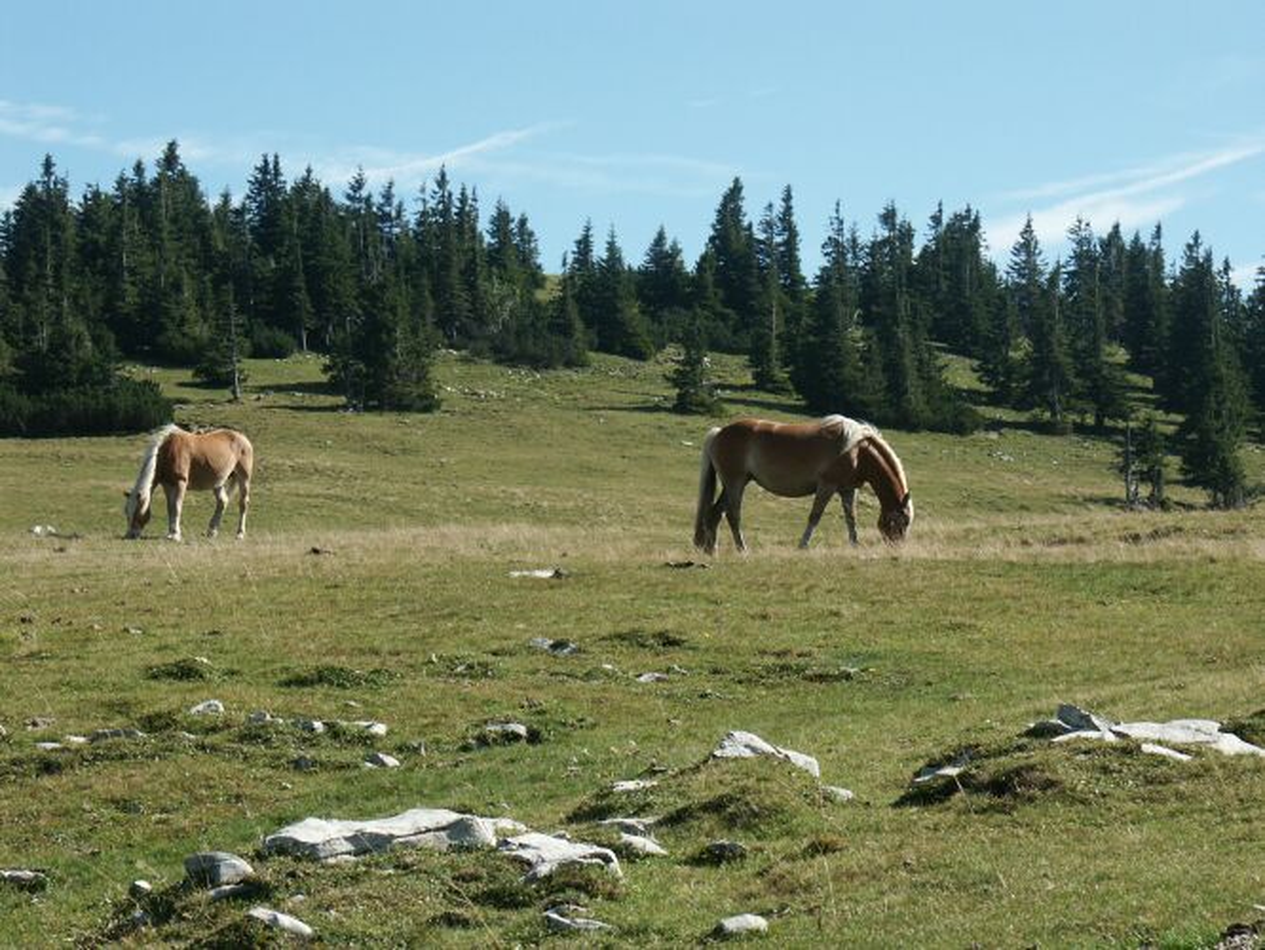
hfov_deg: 15.8
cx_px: 632
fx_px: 4570
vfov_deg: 11.9
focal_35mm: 125
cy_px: 475
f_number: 6.7
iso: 100
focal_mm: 31.66
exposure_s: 1/500
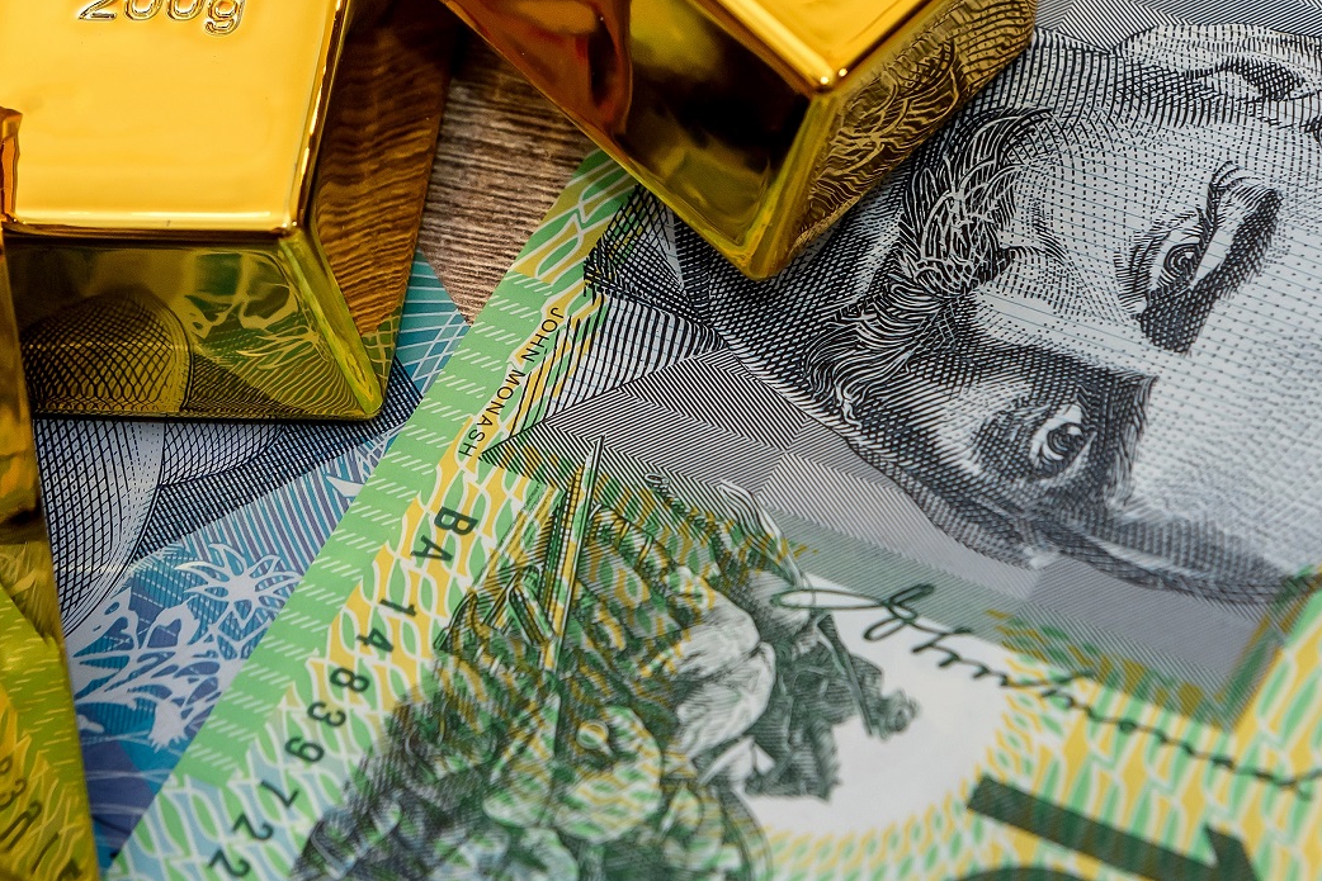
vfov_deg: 8.2
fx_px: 6170
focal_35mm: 168
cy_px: 270
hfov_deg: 12.2
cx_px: 477
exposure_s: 1/160
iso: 320
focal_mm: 70
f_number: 9
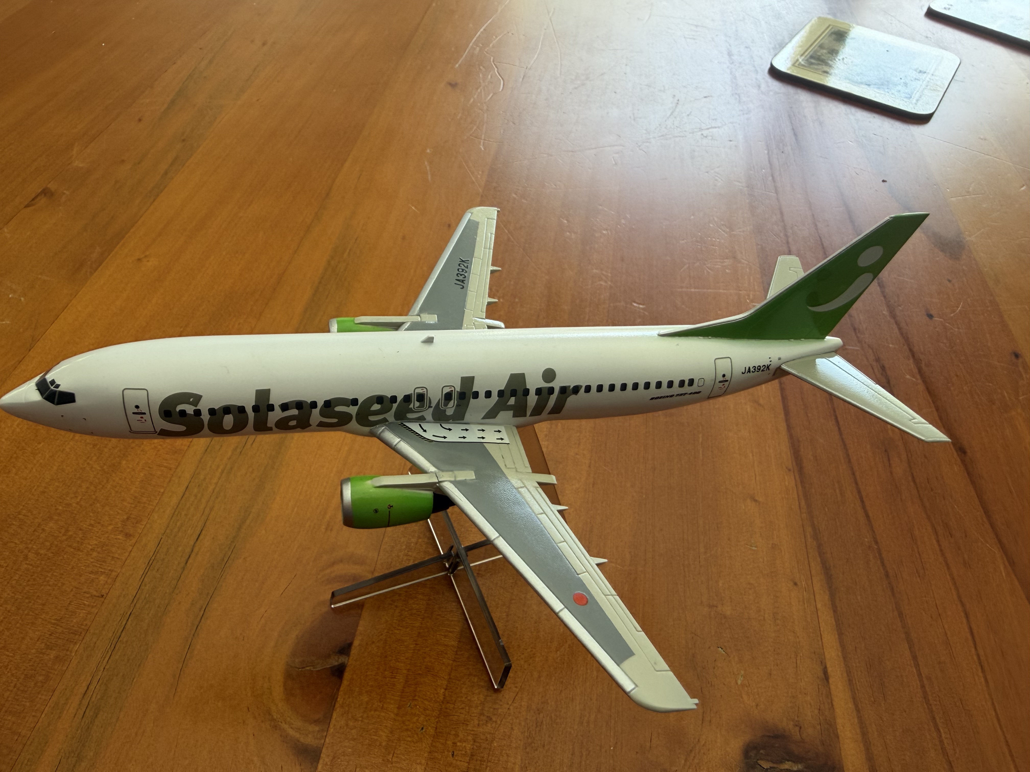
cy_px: 386
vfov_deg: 56.8
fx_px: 714
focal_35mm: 24
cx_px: 515
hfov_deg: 71.6
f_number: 2.2
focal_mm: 2.22
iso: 100
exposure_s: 1/121
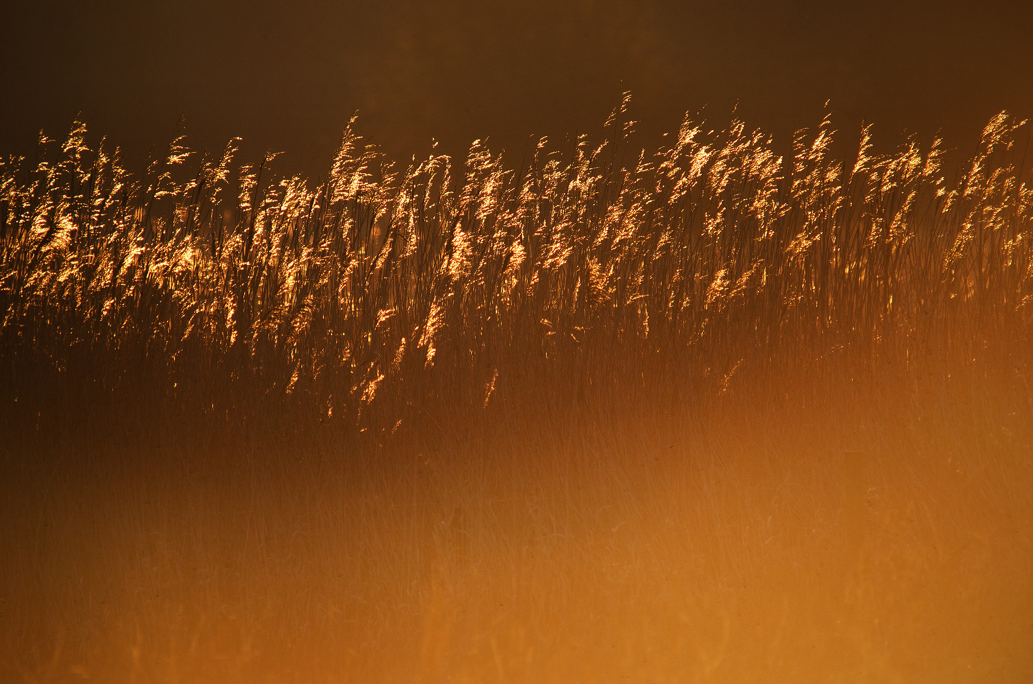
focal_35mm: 750
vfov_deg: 1.8
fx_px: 21474
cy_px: 342
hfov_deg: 2.8
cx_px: 516
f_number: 7.1
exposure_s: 1/1000
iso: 320
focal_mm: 500
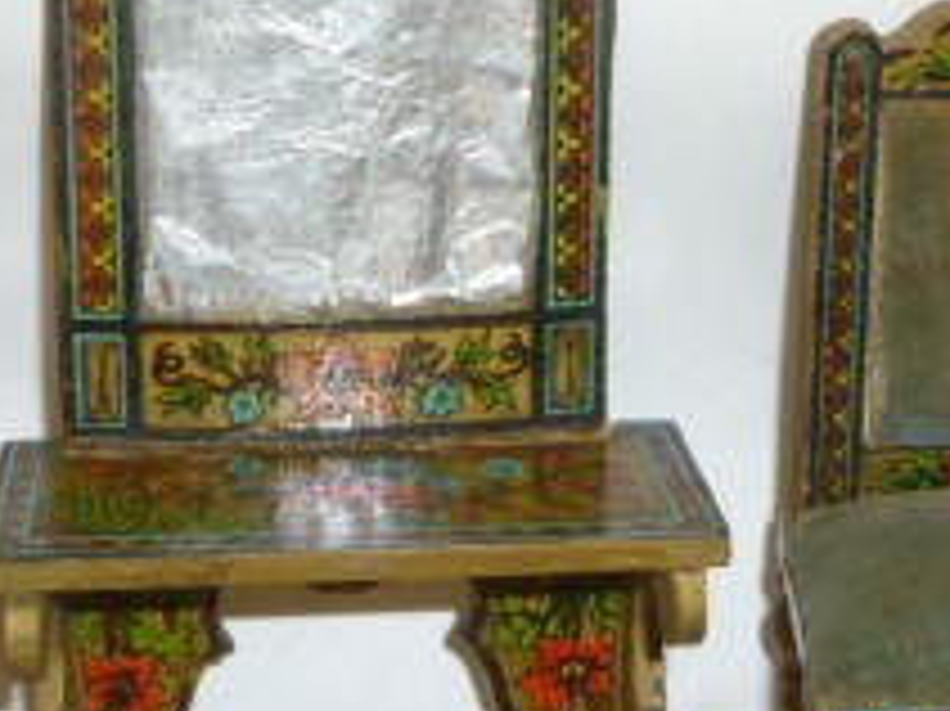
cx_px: 378
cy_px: 126
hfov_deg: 22.2
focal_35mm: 88
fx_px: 2414
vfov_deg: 16.6
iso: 100
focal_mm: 5.2
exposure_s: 1/30
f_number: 4
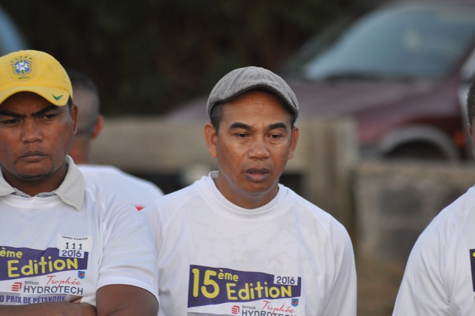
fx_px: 6801
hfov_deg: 4.0
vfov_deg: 2.7
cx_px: 253
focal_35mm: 516
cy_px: 157
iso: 450
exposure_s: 1/125
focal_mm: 300
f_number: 5.6
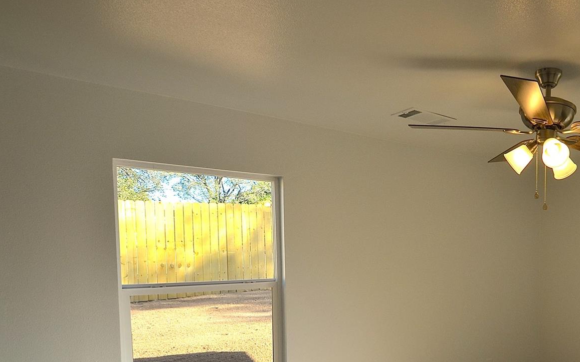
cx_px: 503
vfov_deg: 44.2
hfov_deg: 59.9
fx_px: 427
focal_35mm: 27
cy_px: 279
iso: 200
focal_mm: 10
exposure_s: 1/125
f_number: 5.6
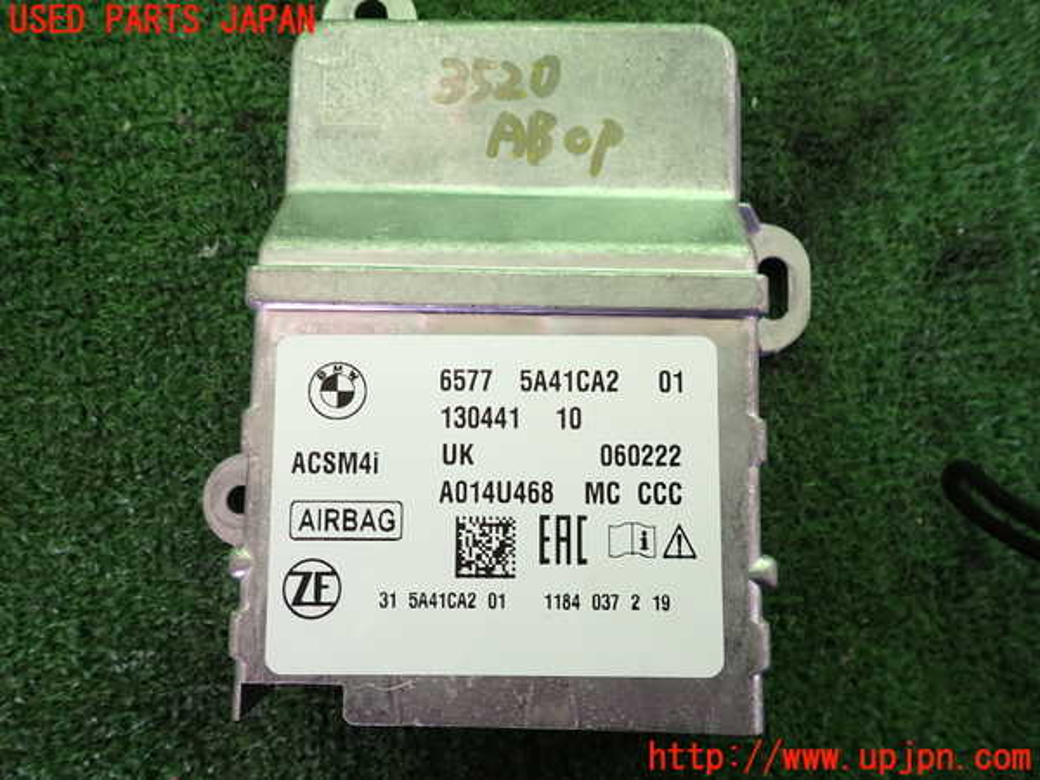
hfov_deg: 69.4
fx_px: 751
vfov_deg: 54.9
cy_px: 390
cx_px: 520
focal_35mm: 25
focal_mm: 4.5
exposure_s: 1/60
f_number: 2
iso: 100
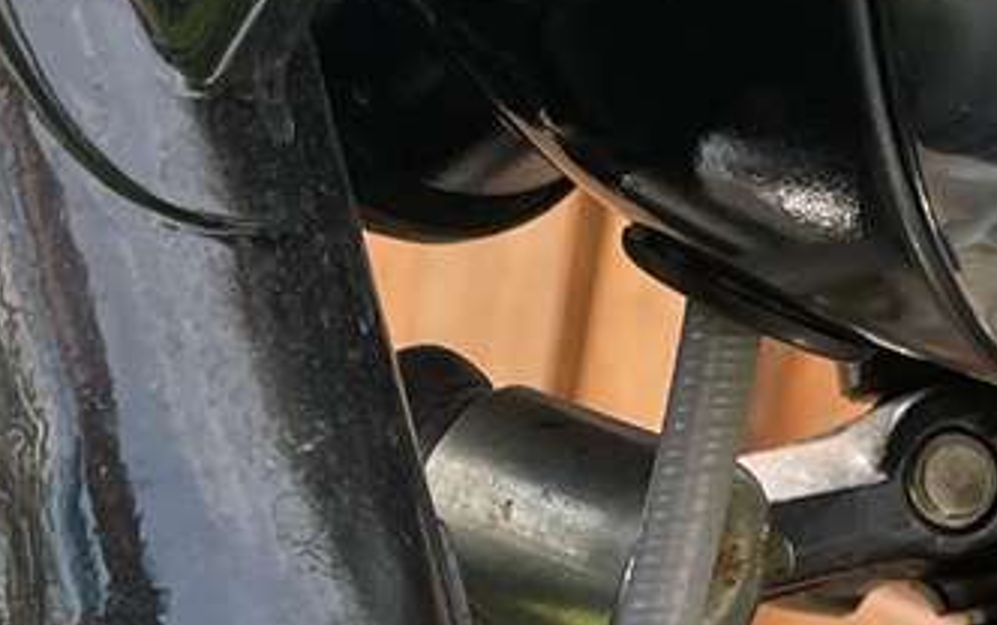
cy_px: 1295
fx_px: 4514
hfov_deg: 12.4
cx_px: -60
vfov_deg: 7.6
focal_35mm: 166
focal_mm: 4.2
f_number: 1.6
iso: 32
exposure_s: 1/344
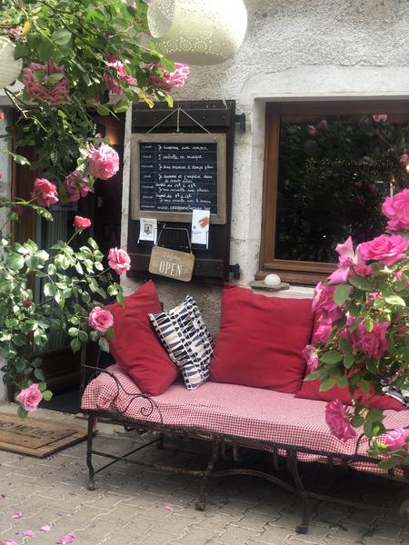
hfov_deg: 28.0
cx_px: 204
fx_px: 819
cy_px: 272
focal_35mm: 52
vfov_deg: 36.8
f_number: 2.4
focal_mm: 6
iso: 20
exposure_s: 1/100
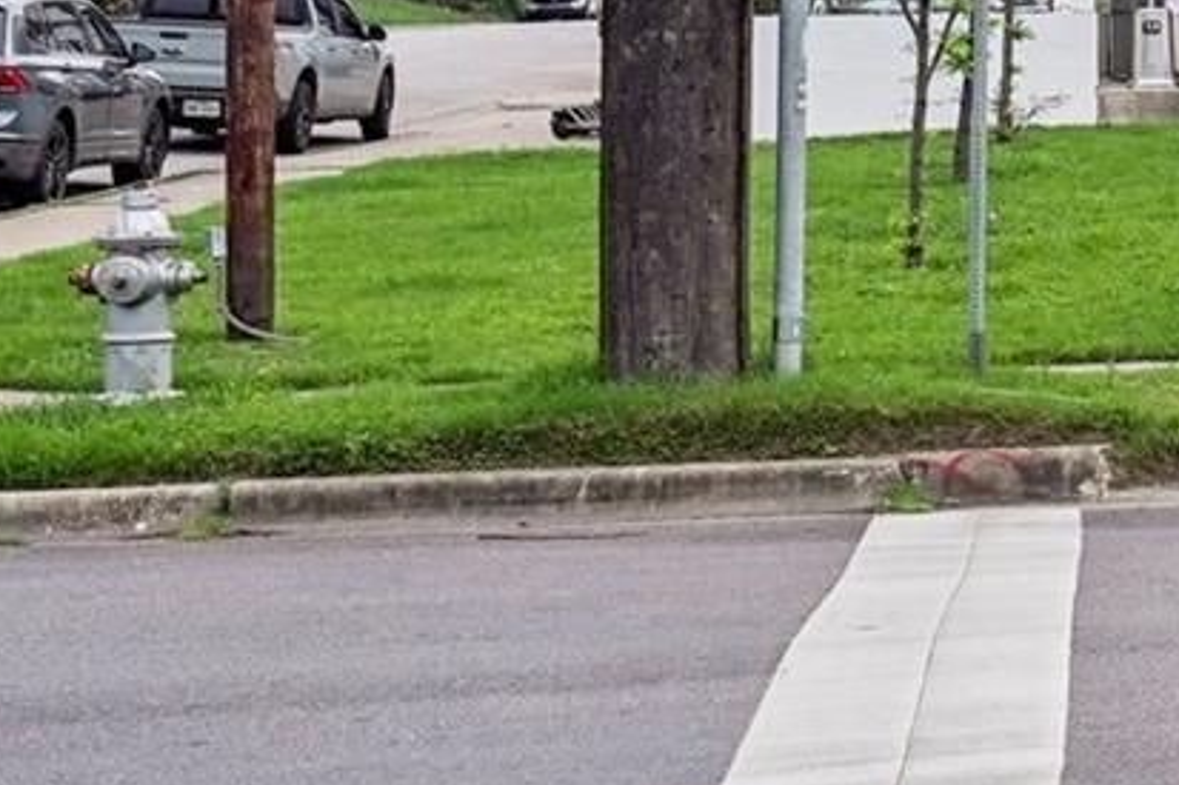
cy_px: -21
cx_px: 2284
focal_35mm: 119
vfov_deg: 11.4
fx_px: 3895
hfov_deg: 14.5
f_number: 8
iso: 800
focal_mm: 24
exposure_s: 1/1250
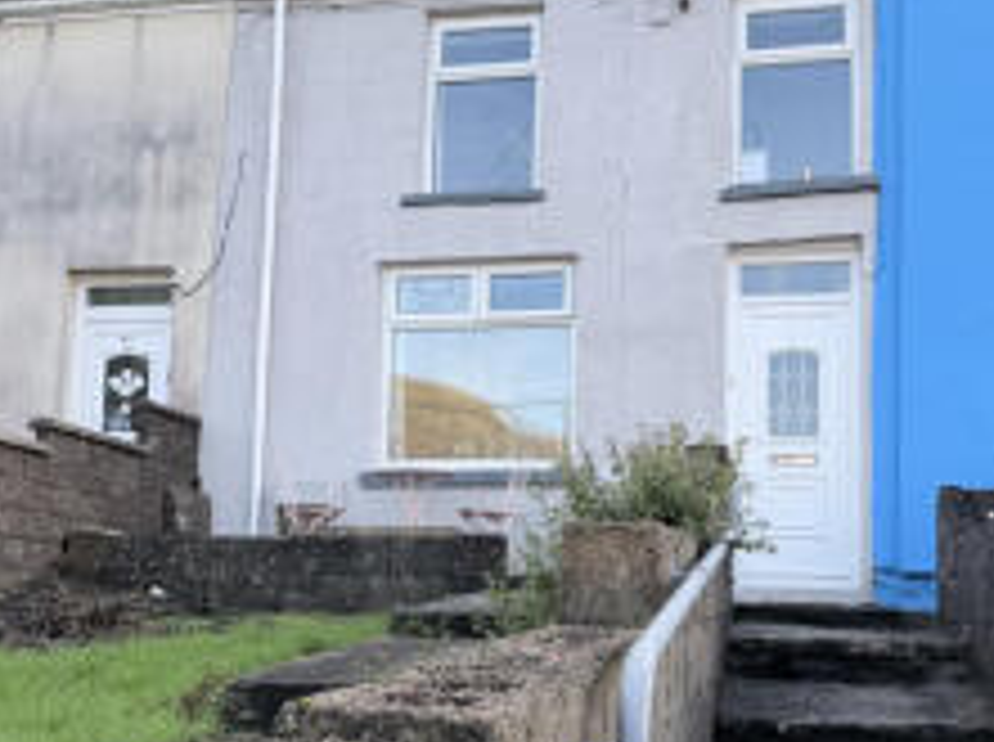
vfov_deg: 31.3
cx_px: 506
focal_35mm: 46
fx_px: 1319
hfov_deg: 41.3
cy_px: 474
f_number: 1.78
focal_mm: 6.76
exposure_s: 1/868
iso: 100
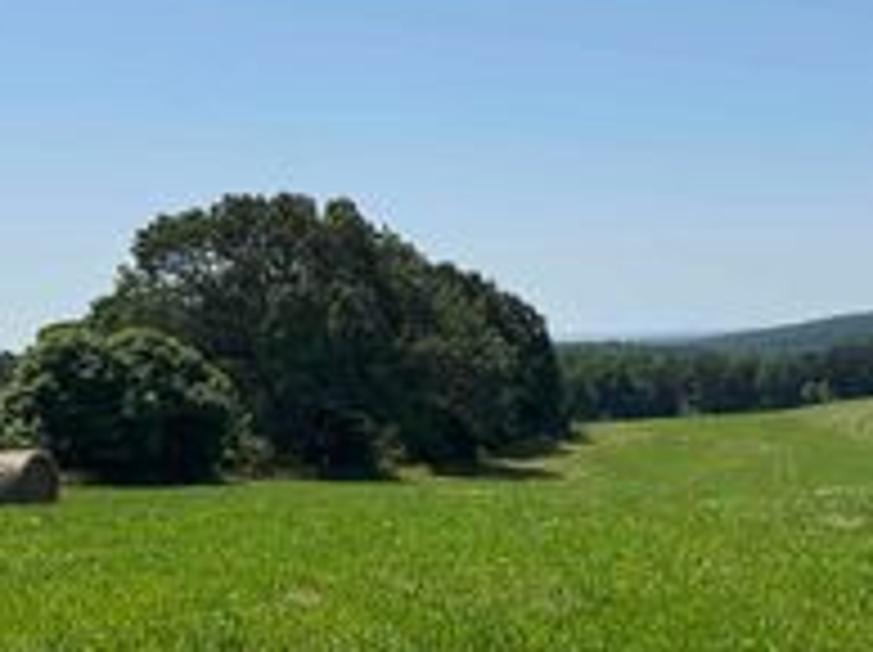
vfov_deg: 23.6
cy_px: 389
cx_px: 734
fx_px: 1562
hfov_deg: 30.3
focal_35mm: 62
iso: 80
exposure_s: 1/7092
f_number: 1.78
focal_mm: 6.76
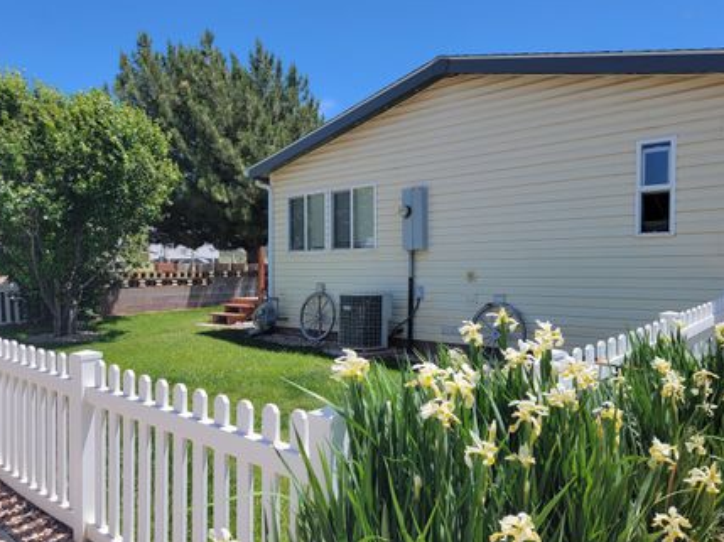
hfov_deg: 63.4
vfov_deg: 49.7
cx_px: 397
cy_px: 281
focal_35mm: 28
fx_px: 585
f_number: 1.8
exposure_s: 1/640
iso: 16
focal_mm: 6.7
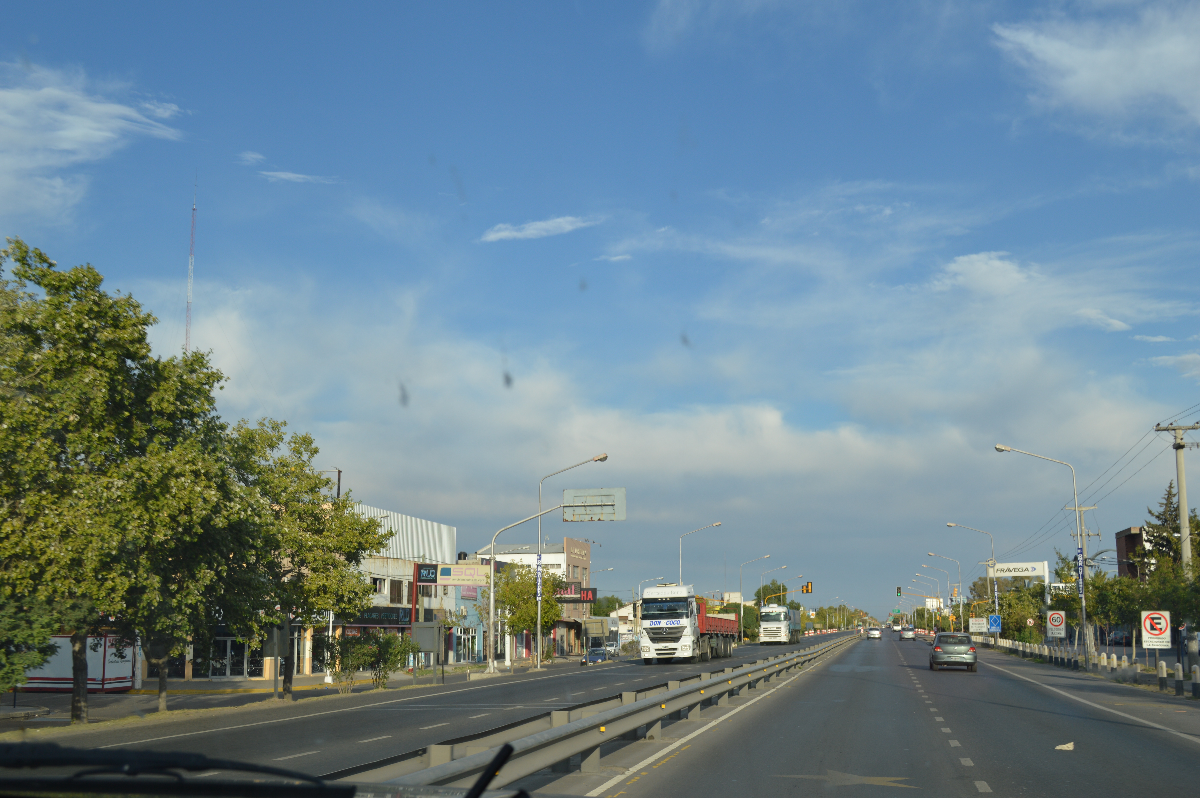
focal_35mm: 36
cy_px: 399
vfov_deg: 36.8
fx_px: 1199
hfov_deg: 53.2
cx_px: 600
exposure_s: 1/200
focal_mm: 24
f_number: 7.1
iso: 100
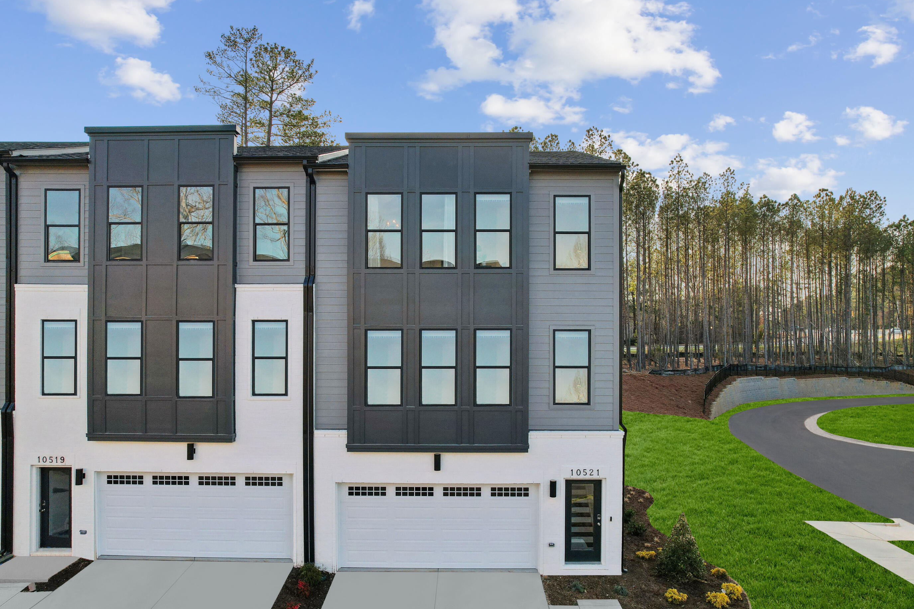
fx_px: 609
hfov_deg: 73.7
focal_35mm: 24
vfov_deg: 53.1
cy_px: 328
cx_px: 461
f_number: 2.8
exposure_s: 1/125
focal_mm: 8.4
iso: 100
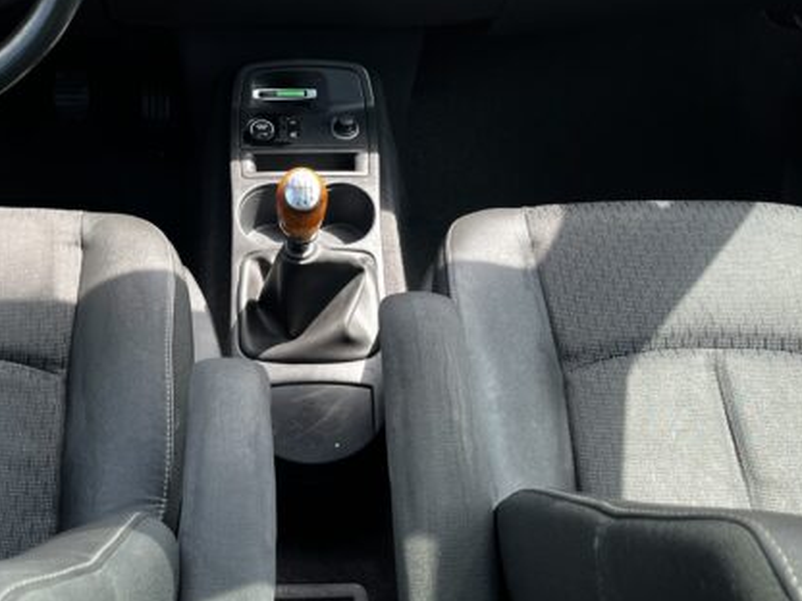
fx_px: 1158
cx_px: 303
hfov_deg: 38.0
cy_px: 119
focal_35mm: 50
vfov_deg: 28.5
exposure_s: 1/269
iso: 40
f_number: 1.6
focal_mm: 5.1
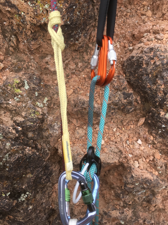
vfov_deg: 61.7
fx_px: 188
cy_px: 112
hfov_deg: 48.2
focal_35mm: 29
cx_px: 84
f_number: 2.2
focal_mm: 4.15
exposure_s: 1/187
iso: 25
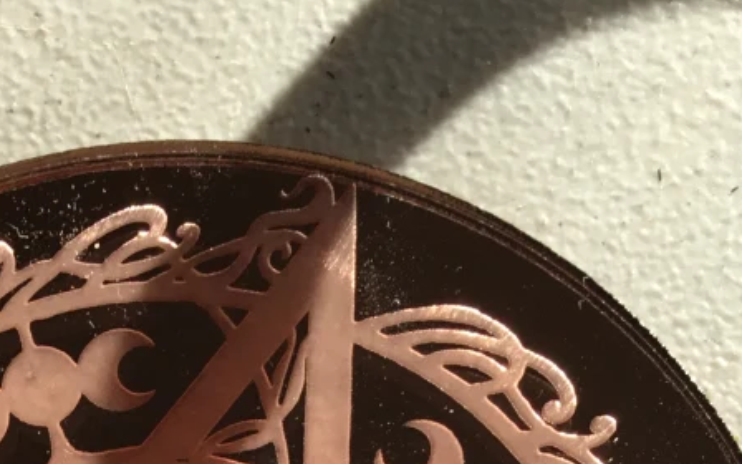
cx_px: 172
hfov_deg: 23.3
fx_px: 1780
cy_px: 913
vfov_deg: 13.0
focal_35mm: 88
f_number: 2.4
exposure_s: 1/550
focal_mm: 3.3
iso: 25
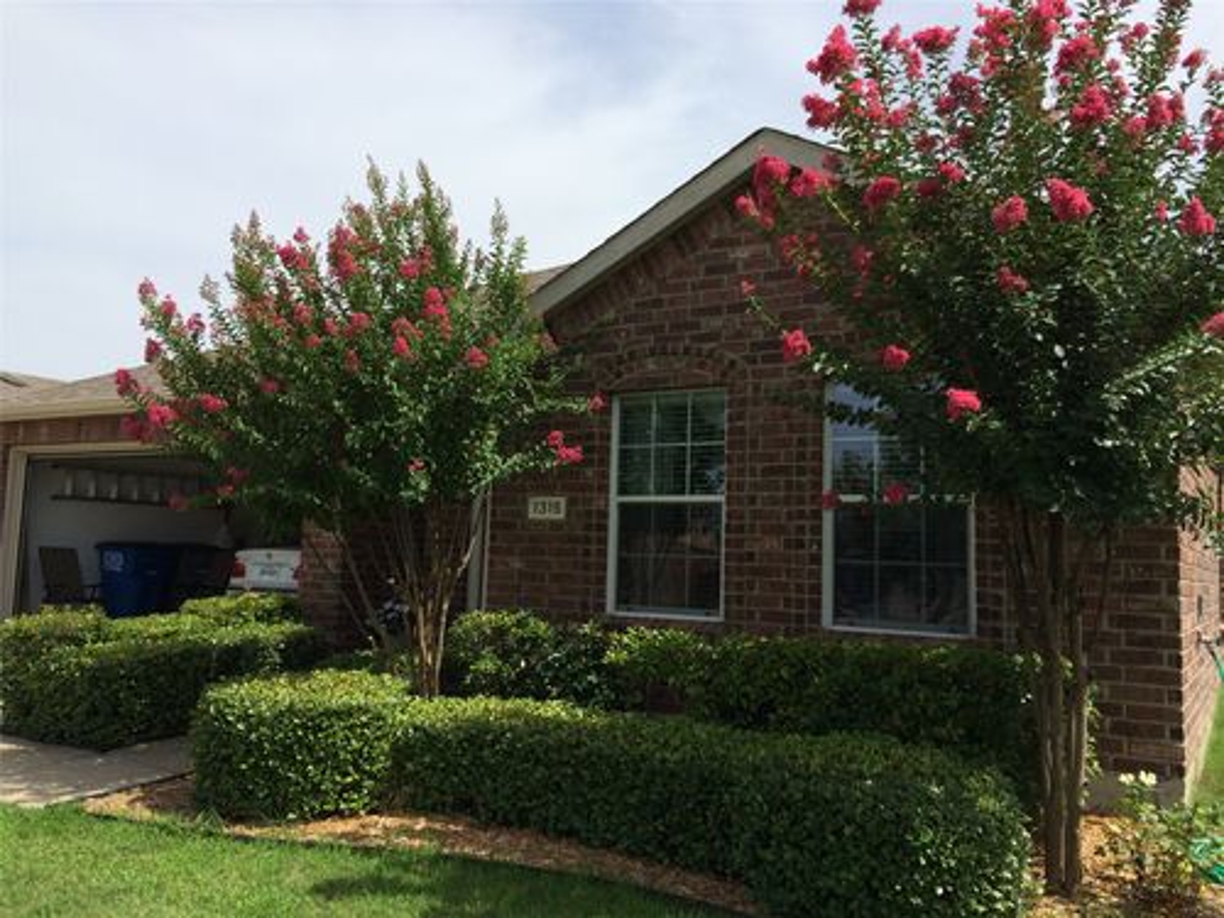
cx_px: 612
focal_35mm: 29
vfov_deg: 48.2
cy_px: 459
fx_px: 1025
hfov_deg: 61.7
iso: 32
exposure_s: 1/2415
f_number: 2.2
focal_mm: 4.15
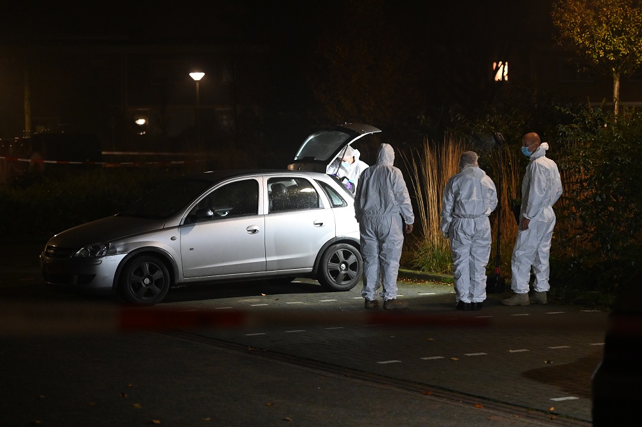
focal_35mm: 112
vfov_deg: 12.2
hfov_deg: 18.3
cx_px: 321
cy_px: 214
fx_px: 1996
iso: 5000
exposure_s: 1/60
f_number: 2.8
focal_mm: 112
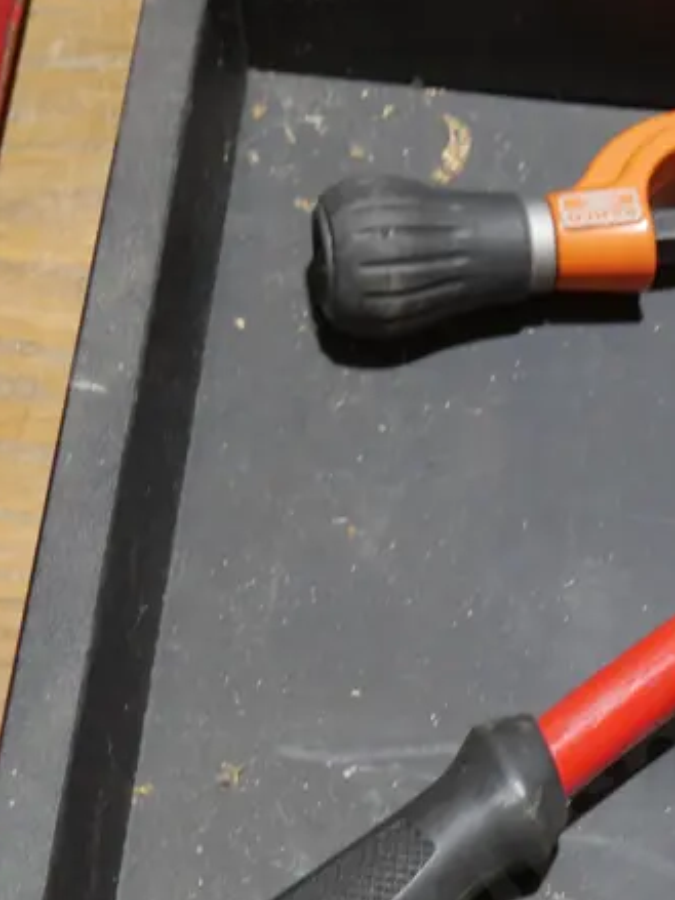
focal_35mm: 98
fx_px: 2549
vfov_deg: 19.9
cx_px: 769
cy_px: 688
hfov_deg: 14.7
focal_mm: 21
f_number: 4.6
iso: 640
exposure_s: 1/60
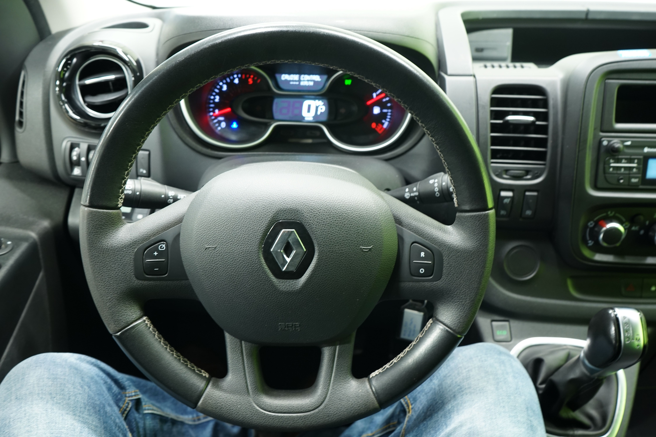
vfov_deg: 43.6
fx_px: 547
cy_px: 218
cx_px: 328
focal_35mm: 30
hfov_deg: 61.9
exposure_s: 1/3
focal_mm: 30
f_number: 5.6
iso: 800
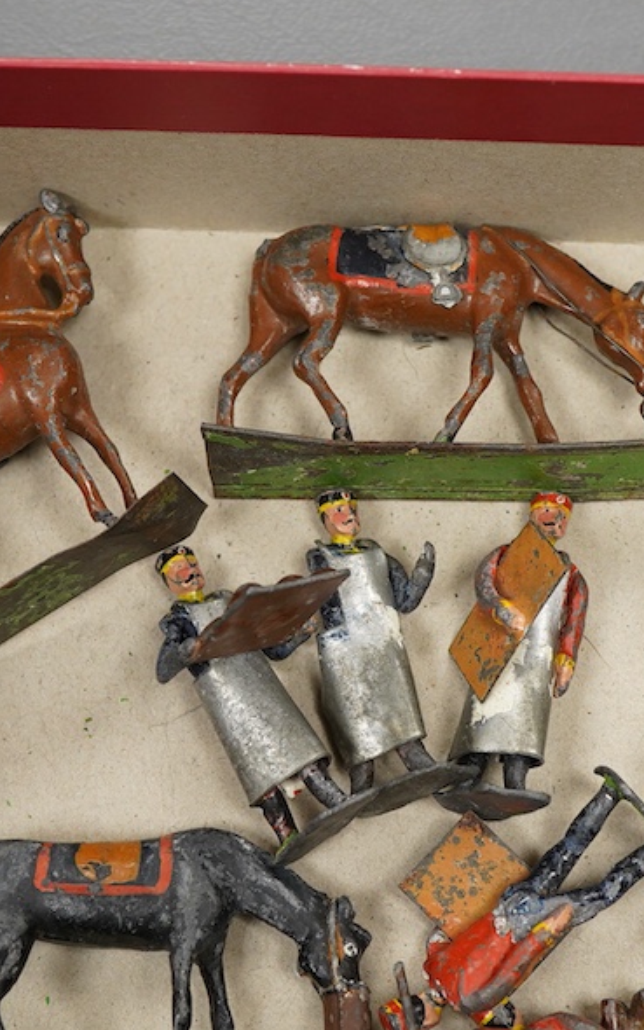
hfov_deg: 18.6
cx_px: 408
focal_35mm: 70
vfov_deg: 29.4
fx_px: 1965
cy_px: 512
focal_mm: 30
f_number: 8
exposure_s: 1/125
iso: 1250
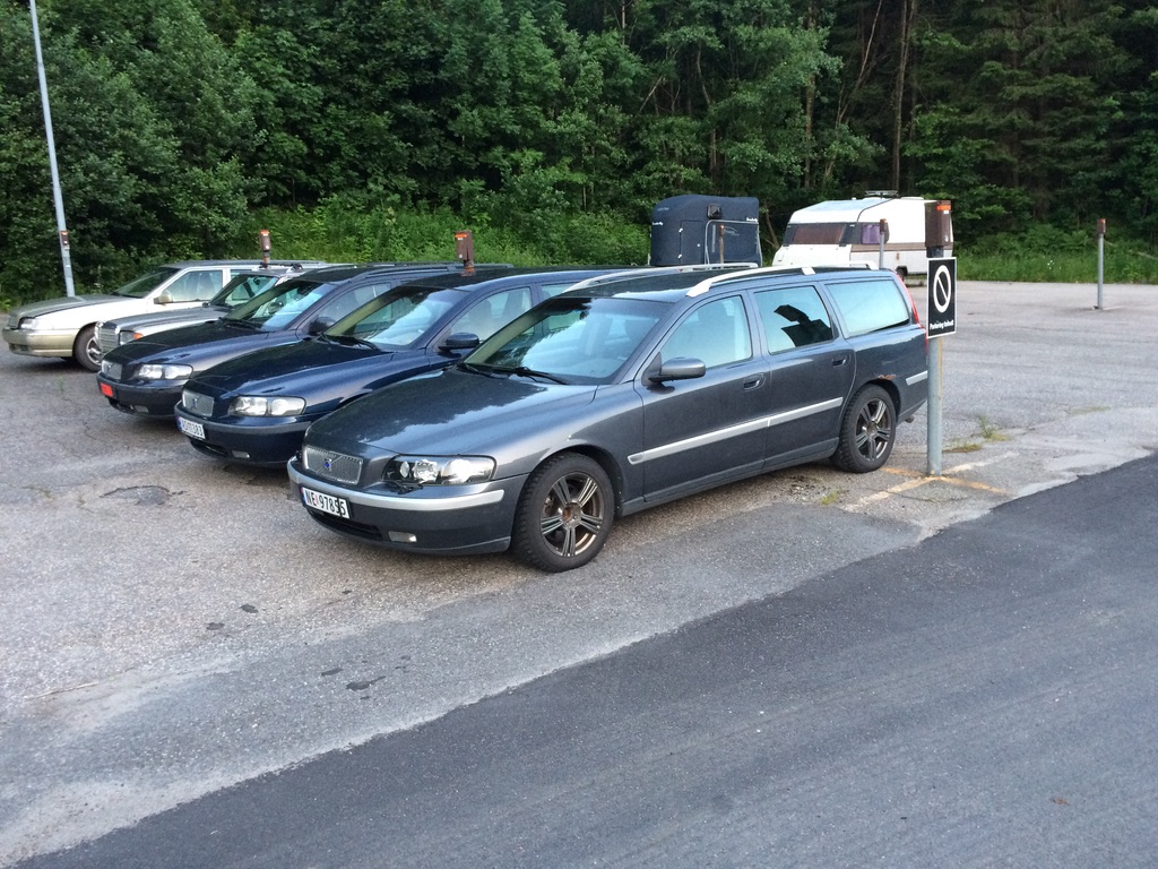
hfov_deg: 61.7
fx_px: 970
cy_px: 434
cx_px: 579
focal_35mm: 29
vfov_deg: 48.2
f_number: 2.2
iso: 200
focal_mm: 4.15
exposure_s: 1/33
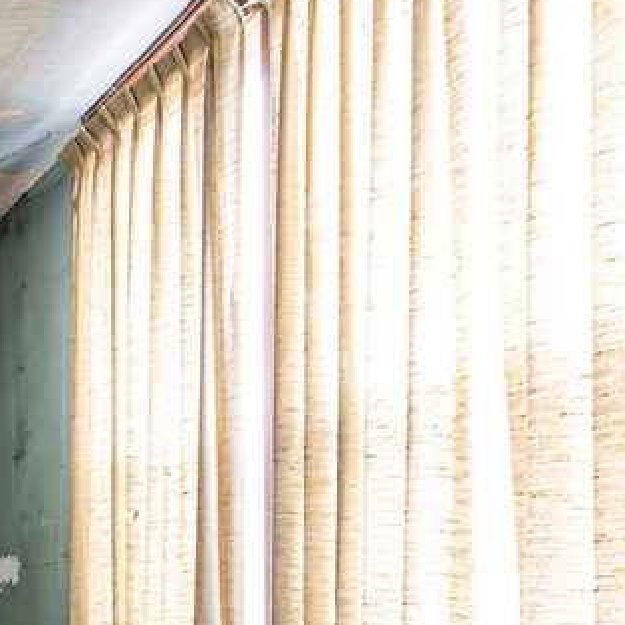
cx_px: -307
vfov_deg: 35.5
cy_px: 592
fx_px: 899
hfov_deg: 27.2
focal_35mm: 44
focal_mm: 15
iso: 5000
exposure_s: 1/100
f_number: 8
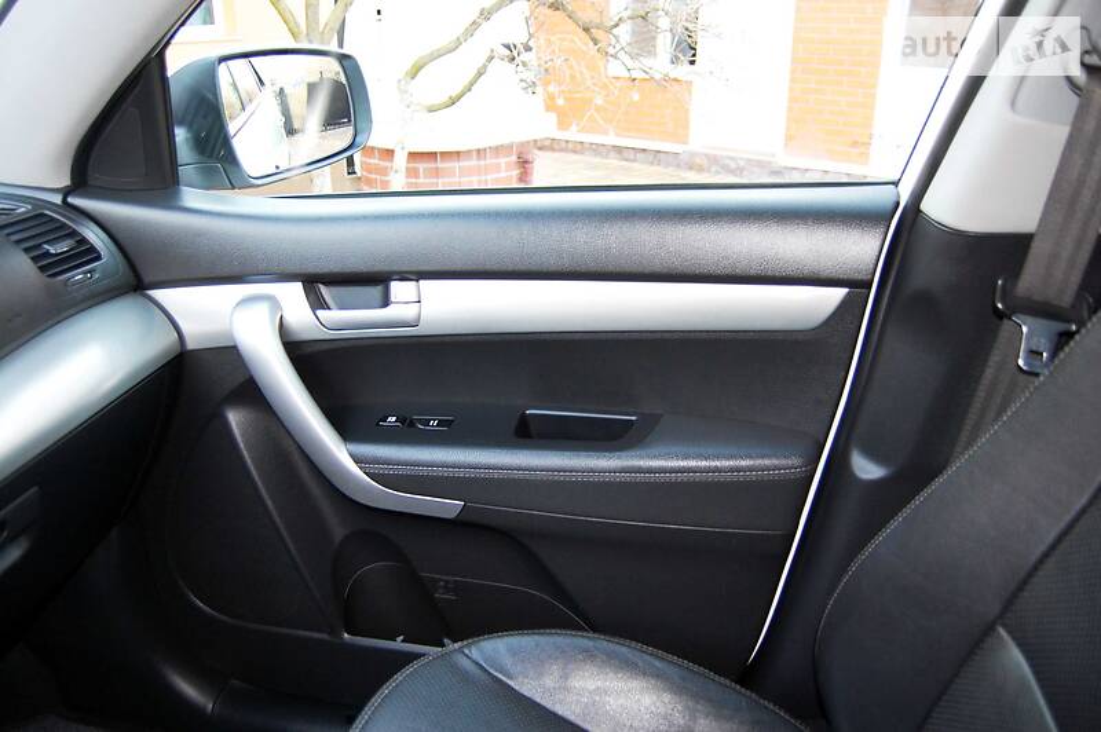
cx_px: 550
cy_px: 366
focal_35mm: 27
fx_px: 825
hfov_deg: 67.4
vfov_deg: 47.9
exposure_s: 1/60
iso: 400
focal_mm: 18
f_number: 3.5
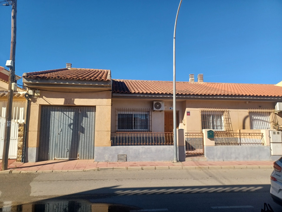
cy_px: 106
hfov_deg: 69.4
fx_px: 204
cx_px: 141
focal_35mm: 25
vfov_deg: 54.9
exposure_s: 1/513
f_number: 1.8
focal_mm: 4.6
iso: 32
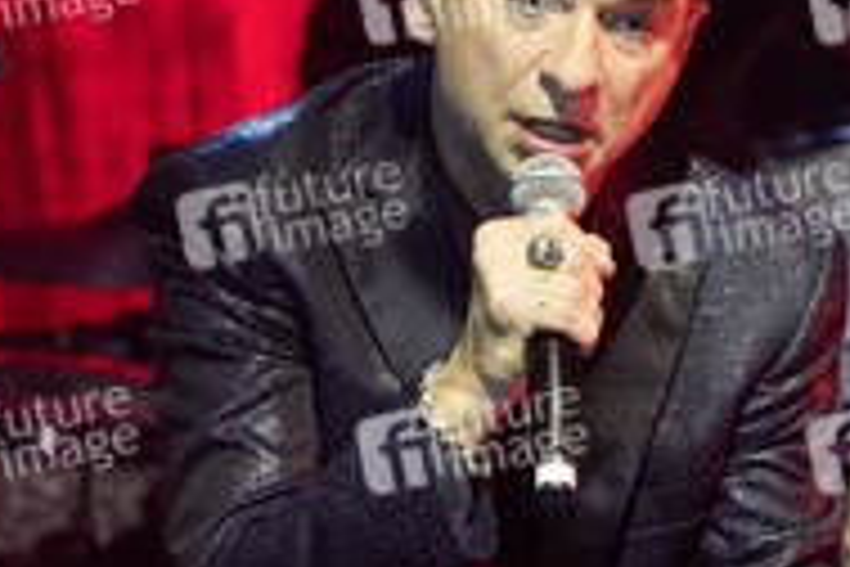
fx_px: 33808
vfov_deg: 1.0
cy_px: 328
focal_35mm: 1432
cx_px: 803
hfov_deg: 1.4
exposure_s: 1/320
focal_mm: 600
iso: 4000
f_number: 6.3
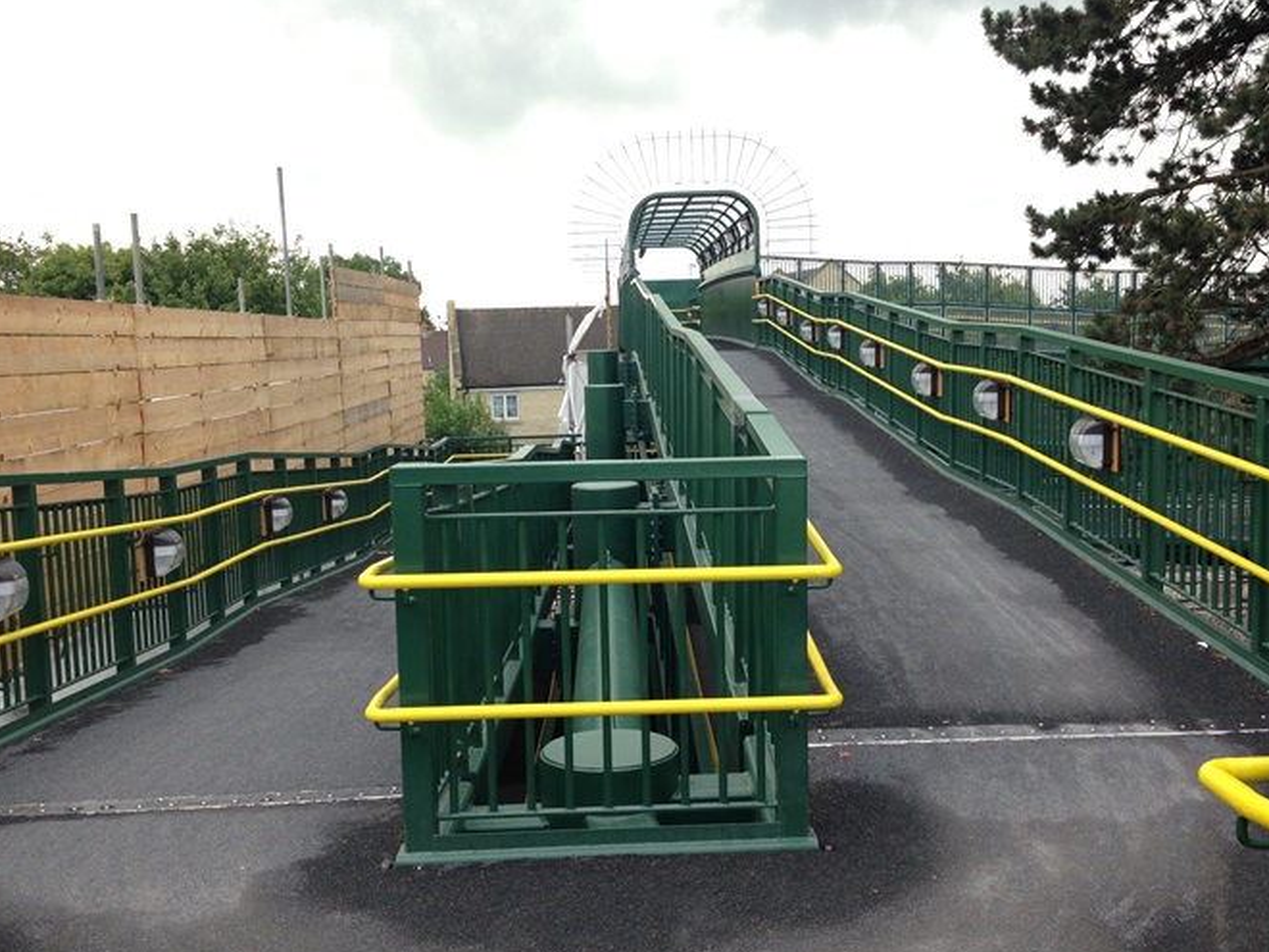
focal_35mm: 40
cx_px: 690
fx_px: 1466
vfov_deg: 35.9
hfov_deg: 46.7
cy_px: 508
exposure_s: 1/317
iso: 50
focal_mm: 4.12
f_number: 2.4
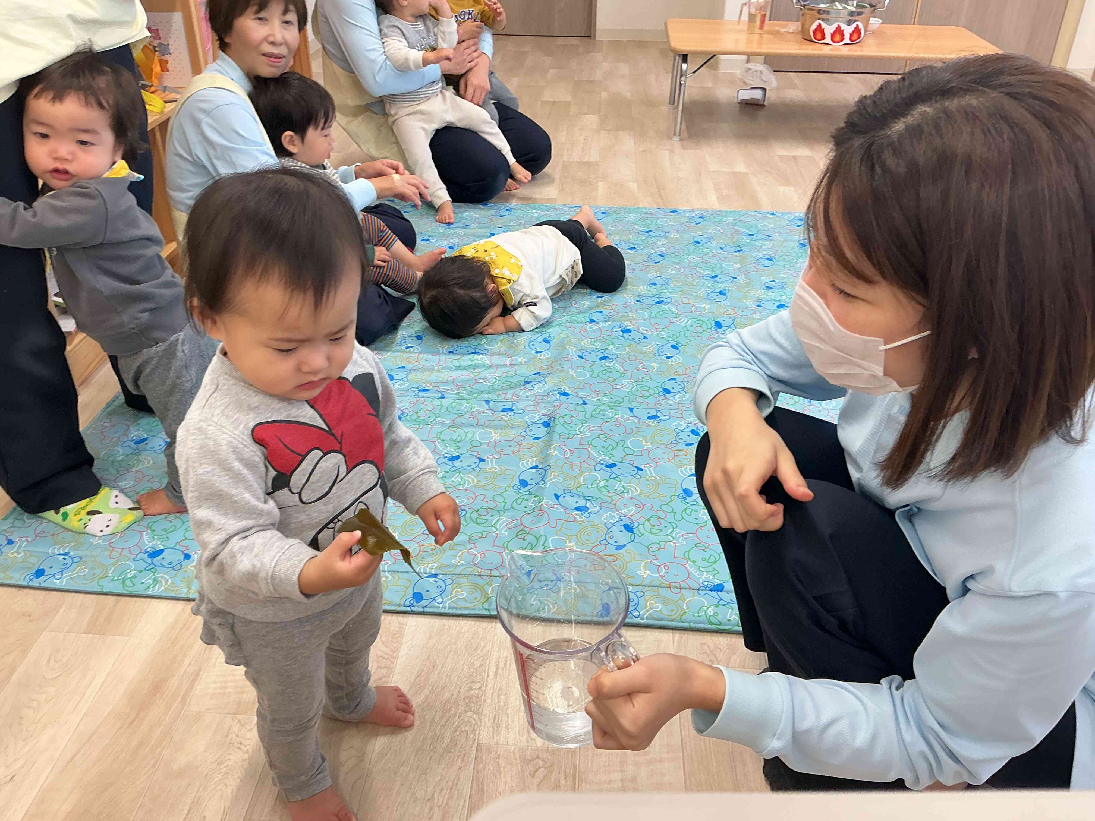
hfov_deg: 61.7
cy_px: 410
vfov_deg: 48.2
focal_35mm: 29
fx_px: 917
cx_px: 548
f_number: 1.8
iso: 40
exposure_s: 1/60
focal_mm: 3
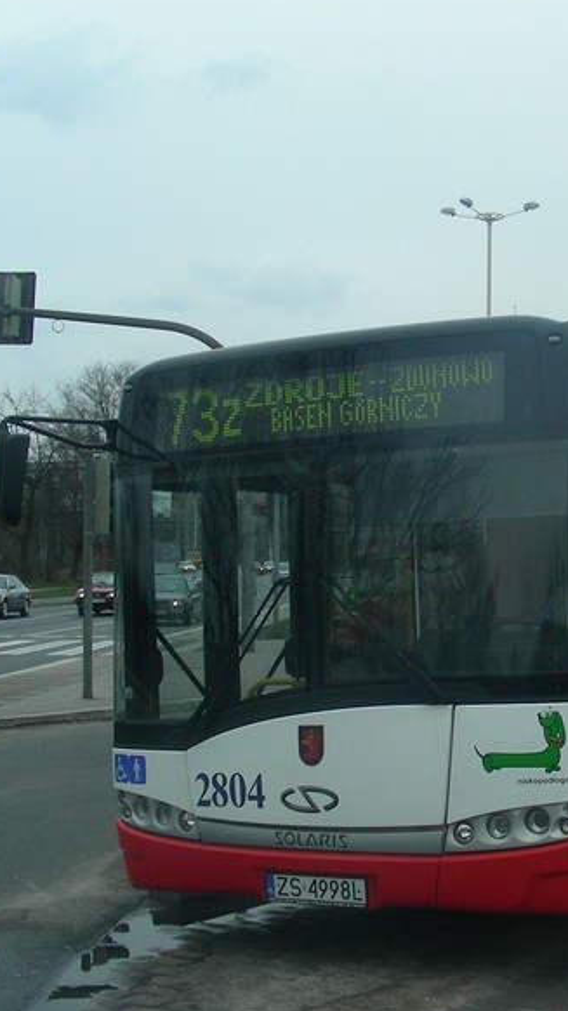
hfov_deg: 18.1
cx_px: 622
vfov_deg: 32.8
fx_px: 1715
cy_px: 534
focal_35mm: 64
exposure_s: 1/368
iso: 50
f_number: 4
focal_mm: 6.3
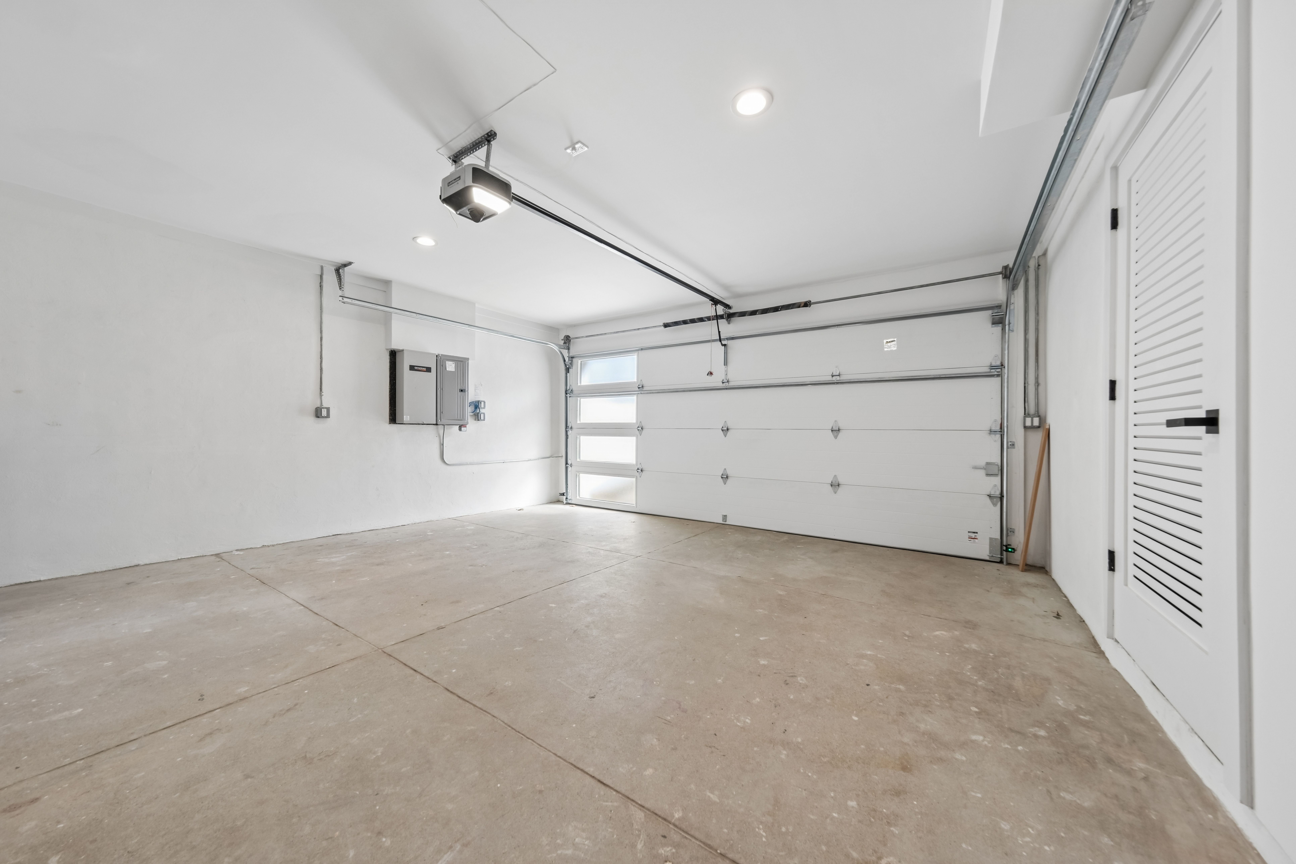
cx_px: 648
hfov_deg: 112.6
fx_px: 432
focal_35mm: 12
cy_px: 432
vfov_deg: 90.0
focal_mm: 8
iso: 125
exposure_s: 1/10
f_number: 8
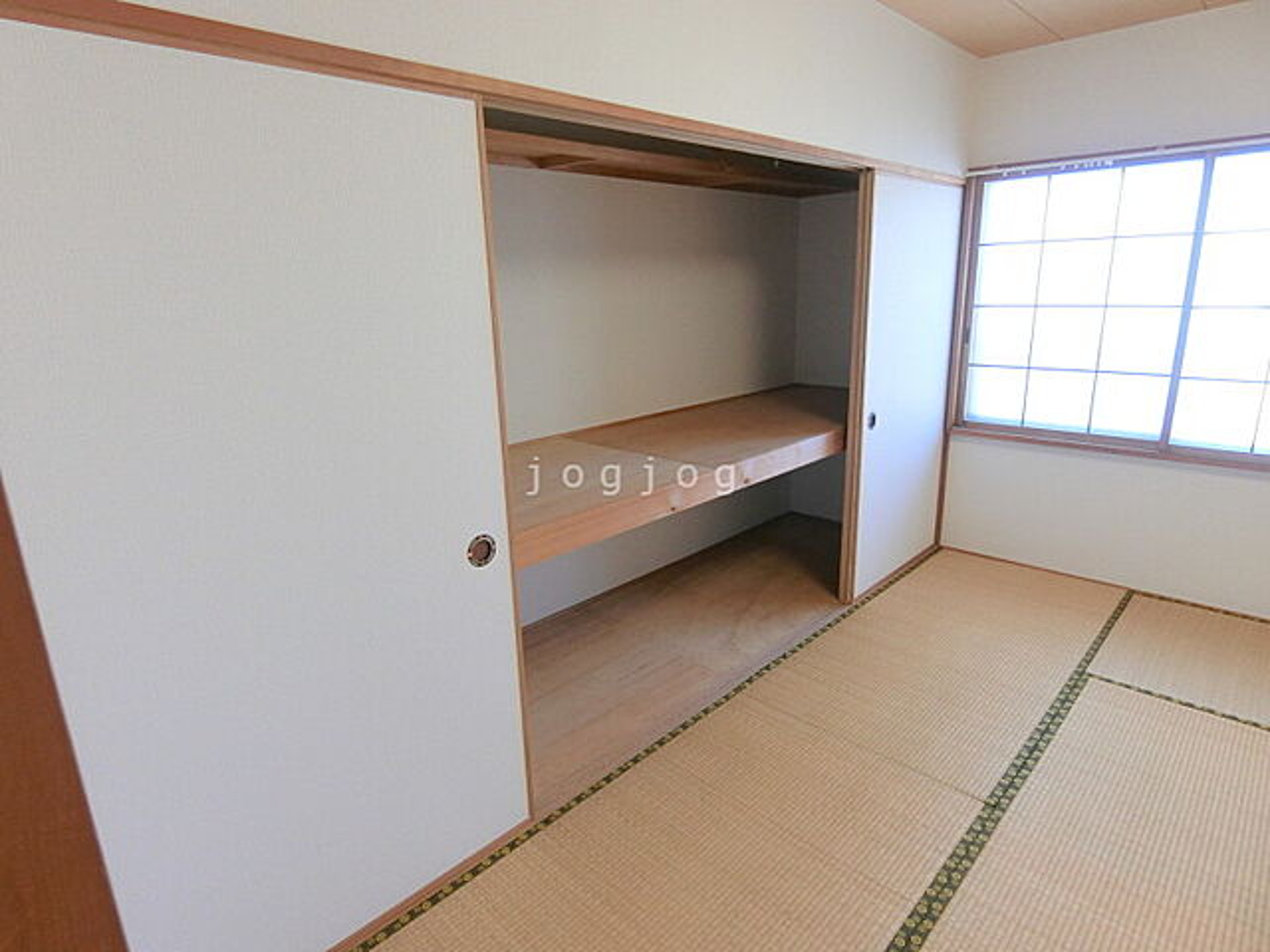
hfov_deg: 84.7
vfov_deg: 68.7
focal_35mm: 19
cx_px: 635
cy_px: 476
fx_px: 697
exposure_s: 1/125
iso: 320
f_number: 2.7
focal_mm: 4.06
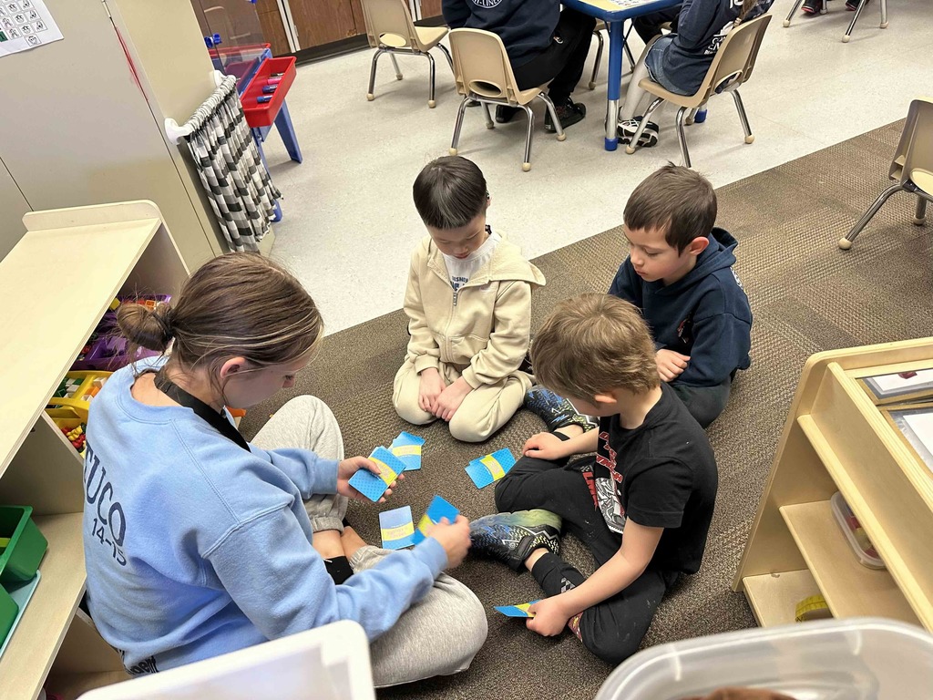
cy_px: 350
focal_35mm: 24
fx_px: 647
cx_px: 466
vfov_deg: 56.8
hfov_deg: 71.6
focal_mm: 6.86
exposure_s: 1/60
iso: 250
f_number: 1.78
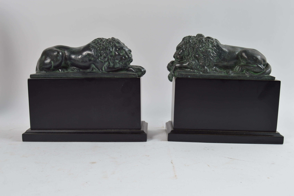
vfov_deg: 29.8
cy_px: 98
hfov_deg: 43.6
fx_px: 367
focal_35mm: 45
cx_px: 147
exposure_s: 1/80
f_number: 7.1
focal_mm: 30
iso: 100
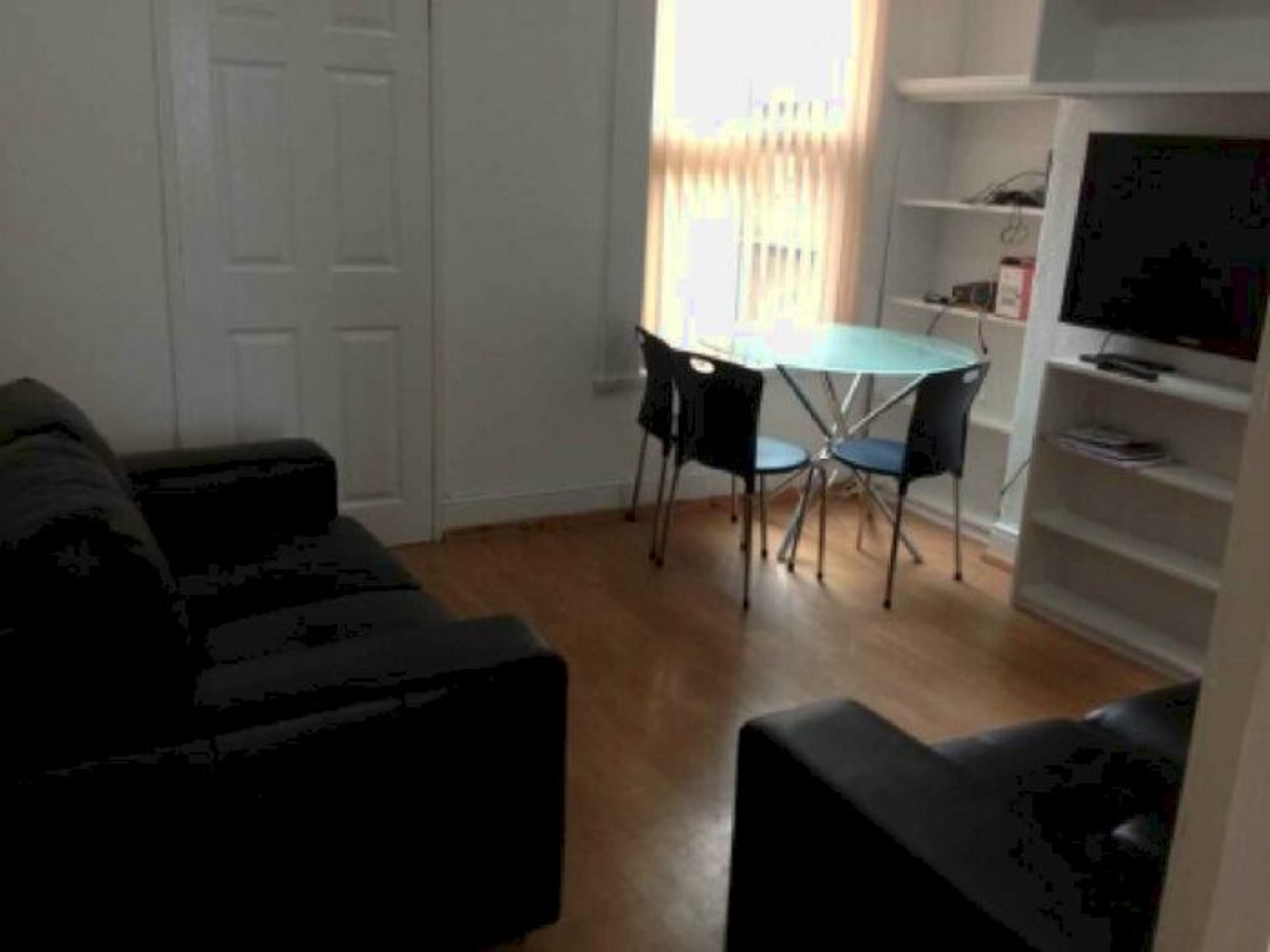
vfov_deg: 40.7
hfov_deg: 52.6
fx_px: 1284
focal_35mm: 35
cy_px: 476
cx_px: 635
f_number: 2.4
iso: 64
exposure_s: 1/20
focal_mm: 4.28
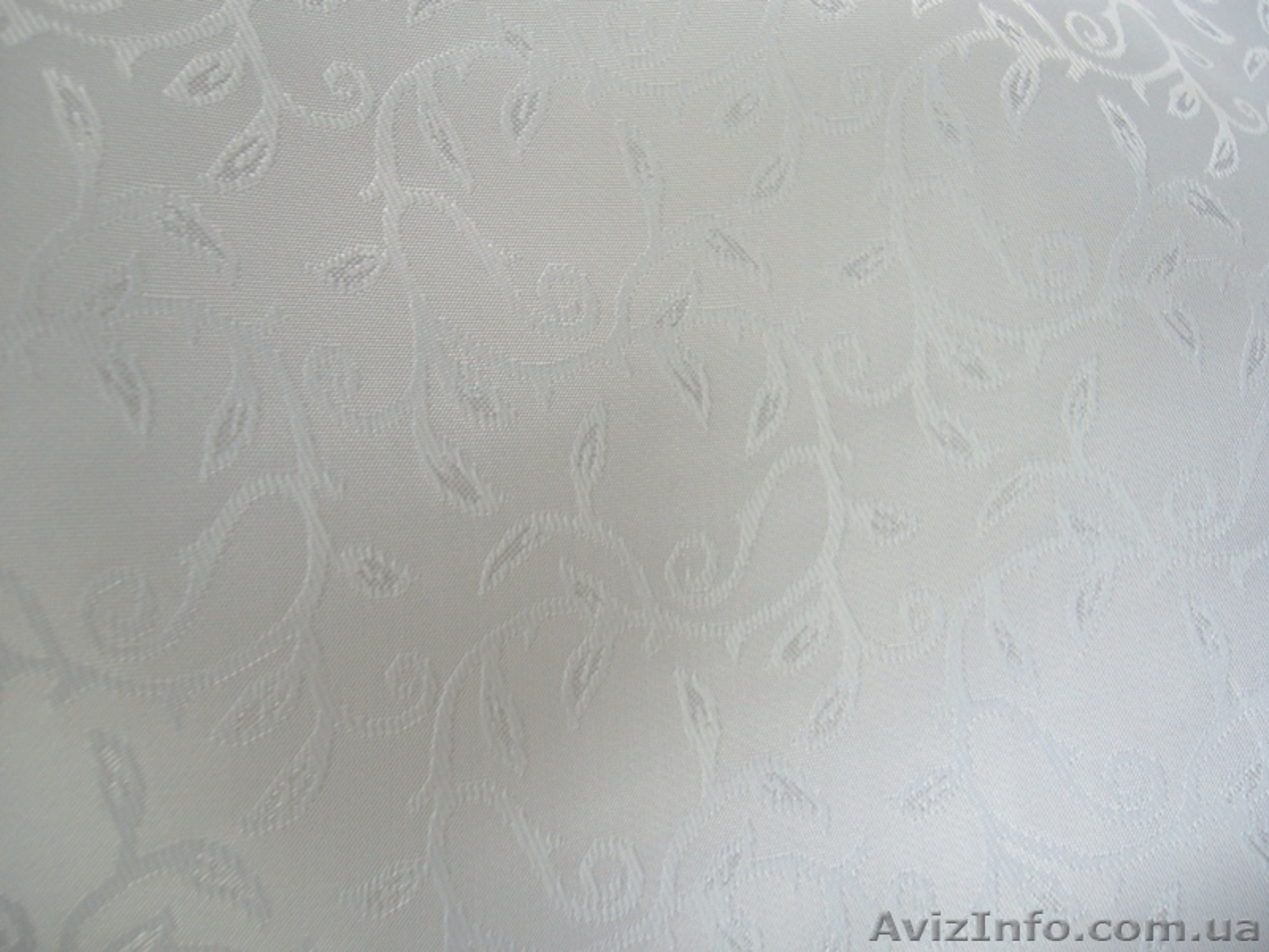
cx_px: 634
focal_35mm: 35
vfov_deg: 40.7
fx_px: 1283
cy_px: 476
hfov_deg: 52.6
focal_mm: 5.8
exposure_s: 1/20
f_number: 2.8
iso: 100
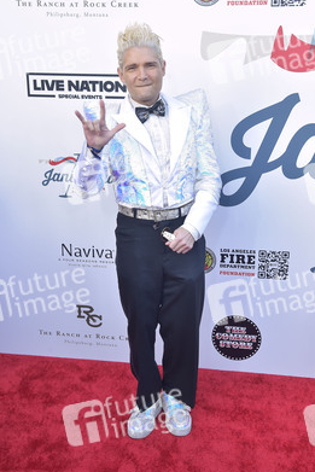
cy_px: 237
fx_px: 590
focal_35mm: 45
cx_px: 160
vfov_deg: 43.6
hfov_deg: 29.9
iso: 1000
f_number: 6.3
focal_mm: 44
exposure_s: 1/250
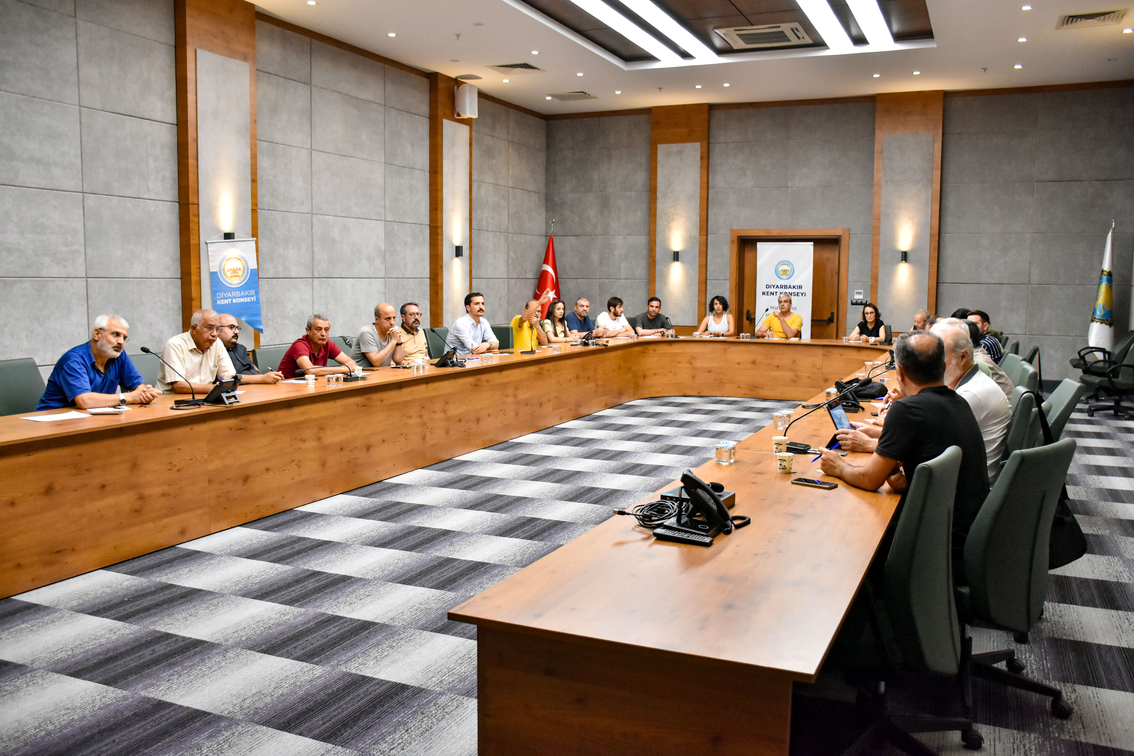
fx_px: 945
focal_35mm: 30
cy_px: 378
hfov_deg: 61.9
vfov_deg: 43.6
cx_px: 567
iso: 2000
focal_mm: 20
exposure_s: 1/250
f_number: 3.5
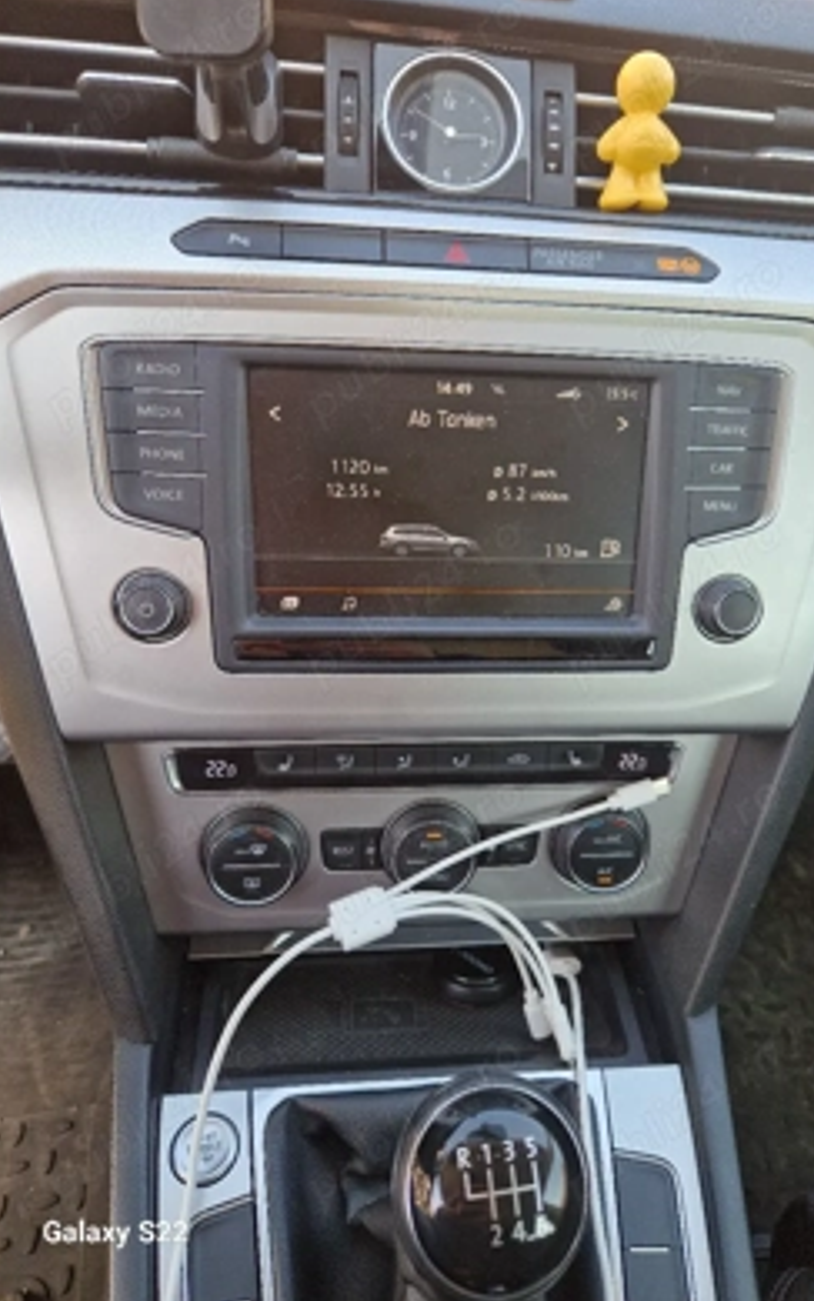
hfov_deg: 49.1
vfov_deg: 72.5
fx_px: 887
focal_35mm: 25
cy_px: 640
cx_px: 480
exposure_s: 1/182
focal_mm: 5.4
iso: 50
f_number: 1.8
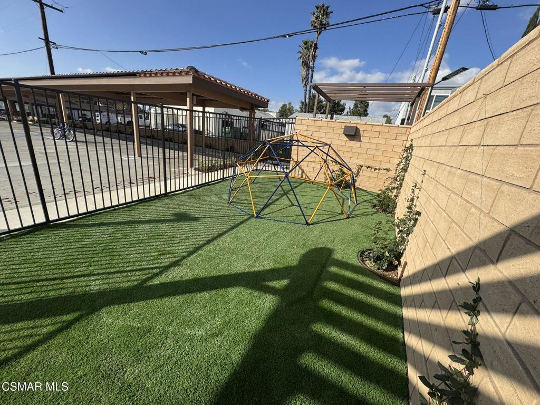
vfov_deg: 85.7
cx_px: 270
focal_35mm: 14
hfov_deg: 102.1
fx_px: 218
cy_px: 202
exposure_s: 1/1748
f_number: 2.2
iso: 50
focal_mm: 2.22
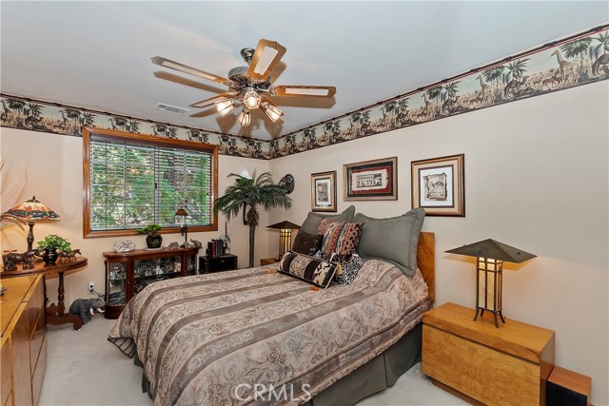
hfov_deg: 100.4
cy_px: 203
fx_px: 254
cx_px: 304
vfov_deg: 77.4
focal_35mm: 15
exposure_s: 1/30
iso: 400
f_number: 8
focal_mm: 10
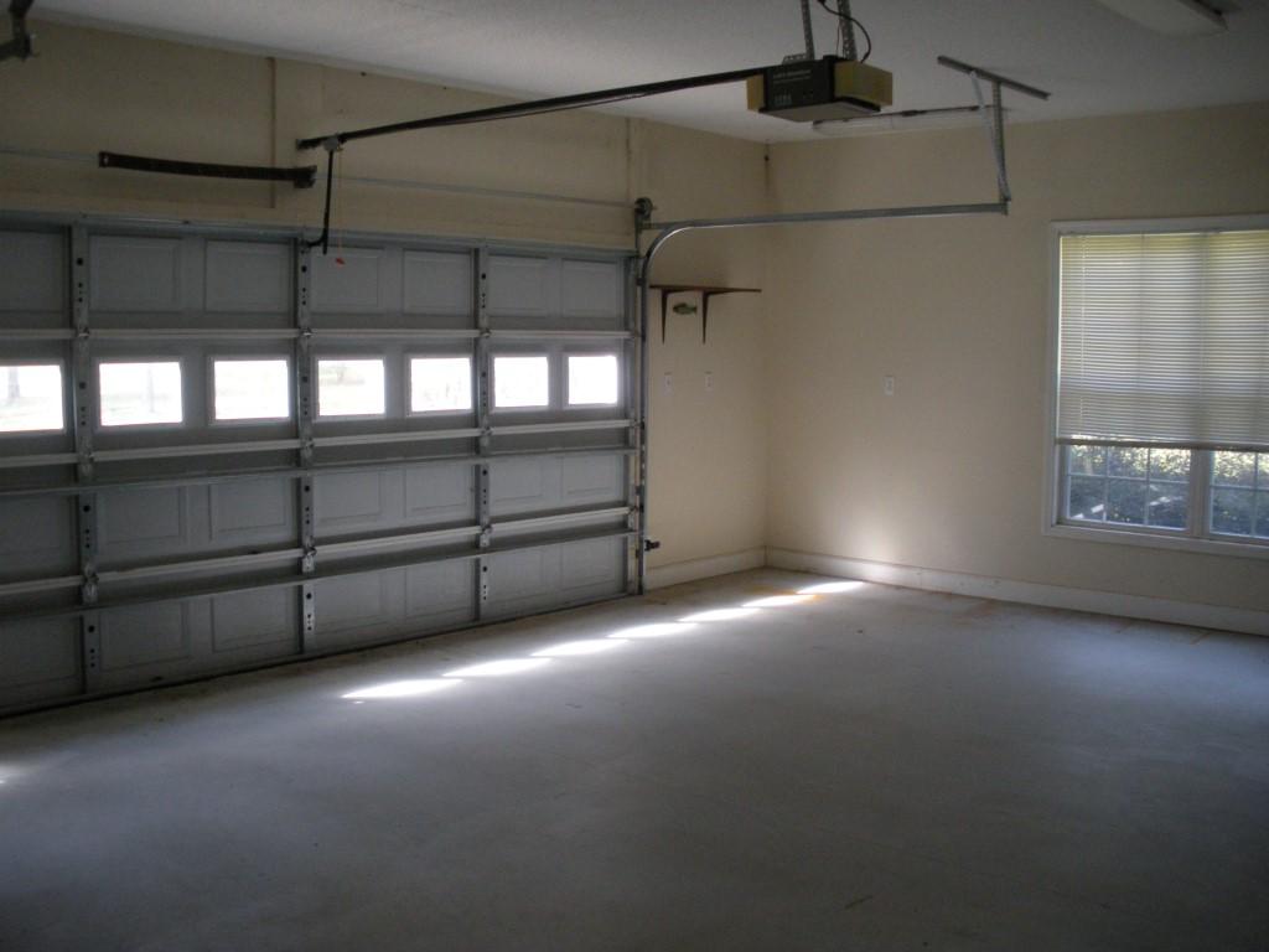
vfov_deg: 39.7
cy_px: 476
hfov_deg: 51.4
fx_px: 1320
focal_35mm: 36
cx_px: 634
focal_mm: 6.3
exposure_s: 1/60.7
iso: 282
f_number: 3.5
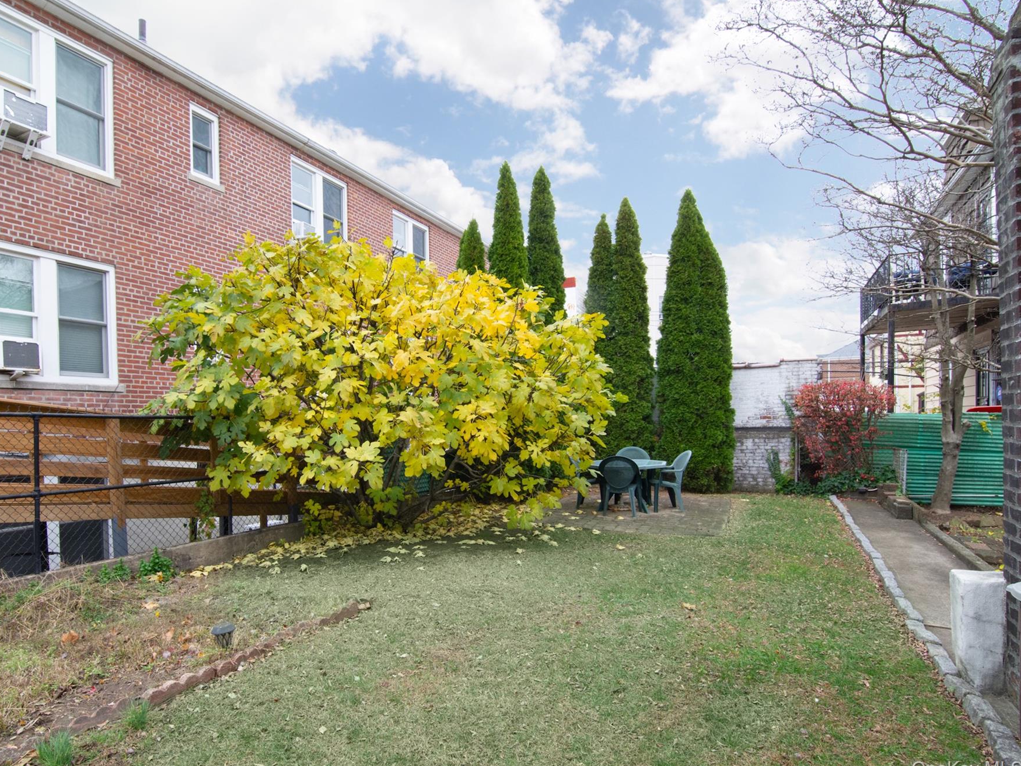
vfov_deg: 69.9
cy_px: 384
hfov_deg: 85.4
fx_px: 548
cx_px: 433
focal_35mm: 19
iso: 800
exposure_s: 1/125
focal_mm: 11
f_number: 11
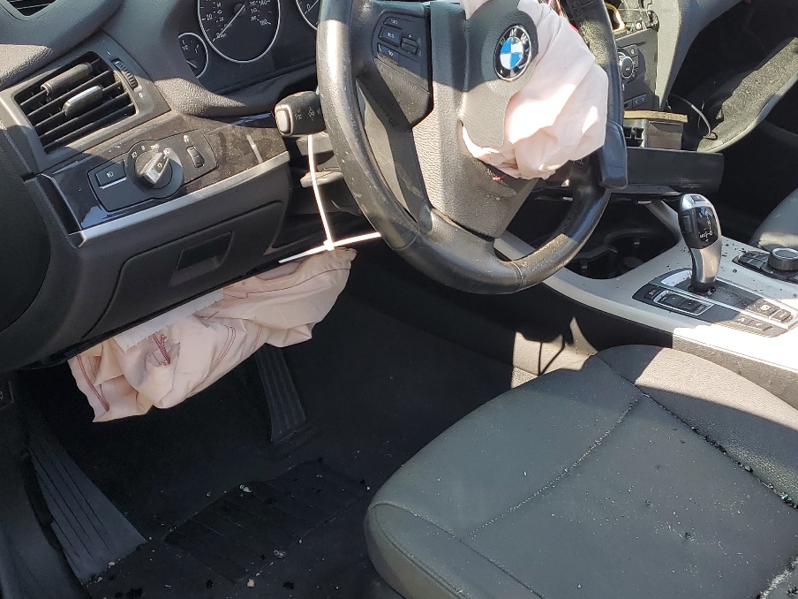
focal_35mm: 46
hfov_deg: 41.1
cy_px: 342
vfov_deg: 31.5
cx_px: 463
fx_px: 1060
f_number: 1.5
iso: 50
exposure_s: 1/455
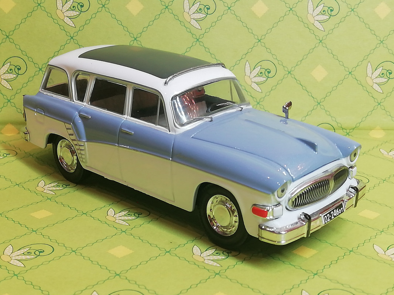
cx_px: 197
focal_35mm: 60
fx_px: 683
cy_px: 148
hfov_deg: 32.2
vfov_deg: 24.4
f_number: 2.2
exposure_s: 1/33.3
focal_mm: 3.46
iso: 125
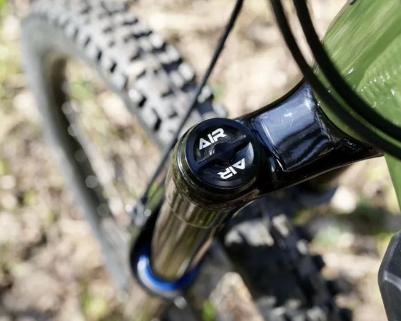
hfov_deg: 40.3
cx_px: 214
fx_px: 546
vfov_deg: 32.7
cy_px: 161
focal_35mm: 46
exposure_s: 1/40
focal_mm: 40
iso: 100
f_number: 5.6
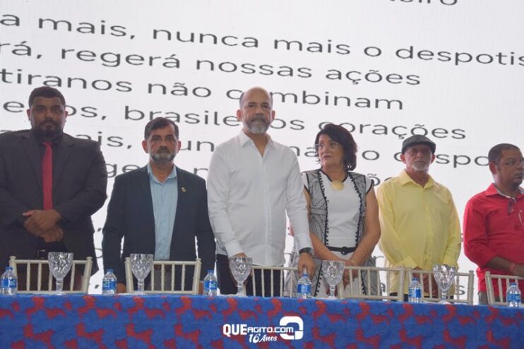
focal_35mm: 72
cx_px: 262
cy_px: 174
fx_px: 1047
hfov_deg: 28.1
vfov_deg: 18.9
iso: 640
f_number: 5.6
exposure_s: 1/125
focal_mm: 48
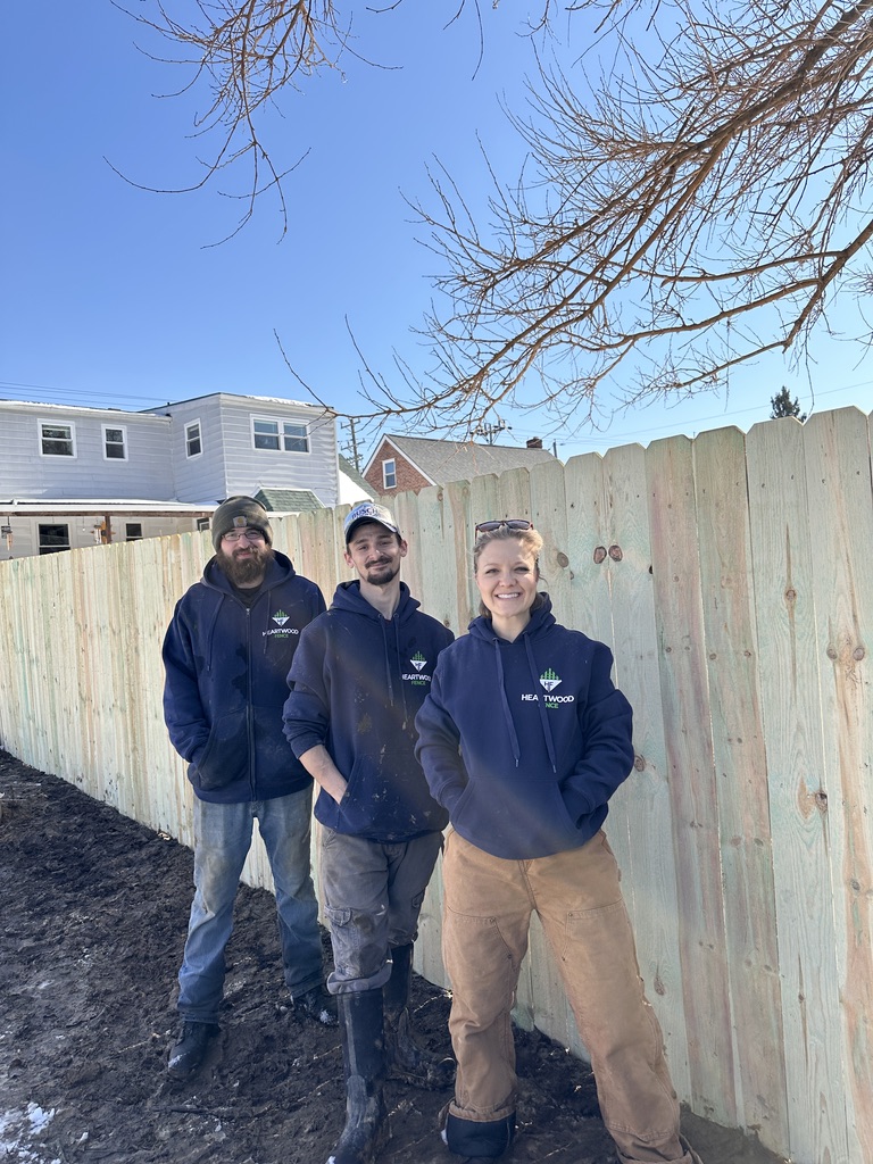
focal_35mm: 24
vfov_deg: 71.6
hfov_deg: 56.8
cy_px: 582
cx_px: 436
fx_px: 807
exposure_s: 1/3155
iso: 80
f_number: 1.78
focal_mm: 6.86
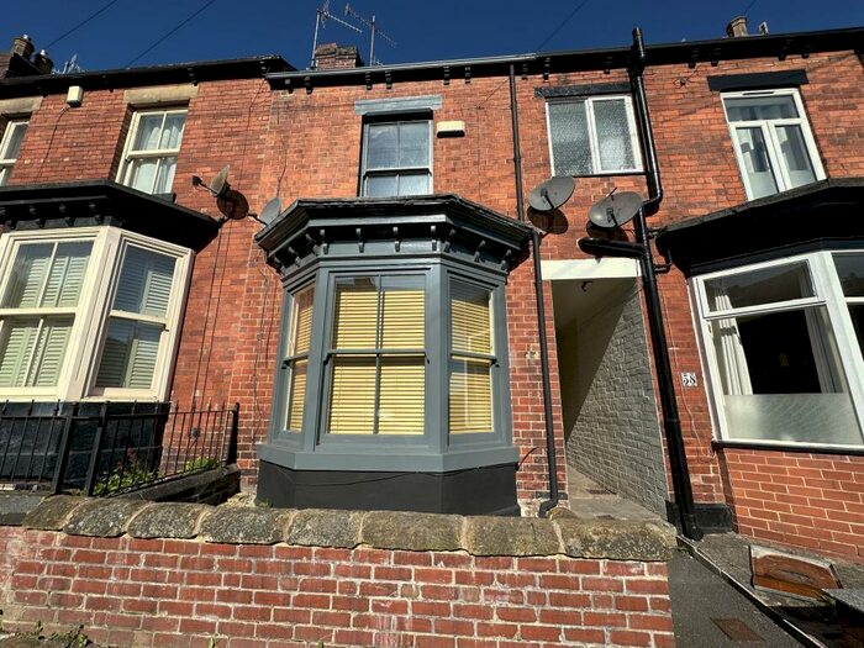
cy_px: 324
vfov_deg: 85.7
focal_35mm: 14
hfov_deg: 102.1
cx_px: 432
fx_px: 349
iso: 40
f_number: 2.2
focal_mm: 2.22
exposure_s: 1/2132
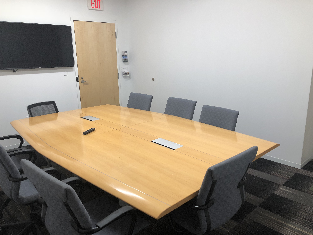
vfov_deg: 49.7
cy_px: 118
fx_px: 253
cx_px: 156
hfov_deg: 63.4
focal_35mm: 28
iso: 40
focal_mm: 3.99
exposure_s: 1/30
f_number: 1.8
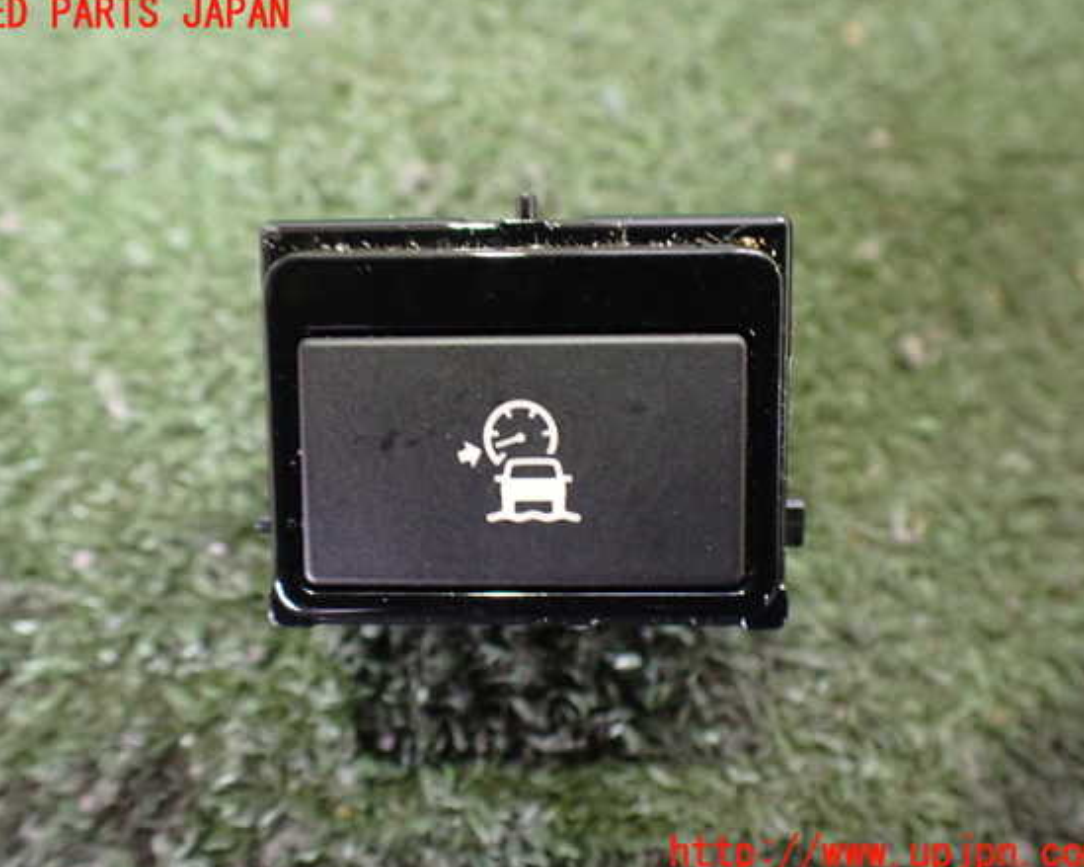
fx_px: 1026
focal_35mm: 32
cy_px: 434
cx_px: 523
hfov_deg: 55.7
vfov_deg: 45.8
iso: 1000
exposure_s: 1/30
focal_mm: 5.4
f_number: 2.3
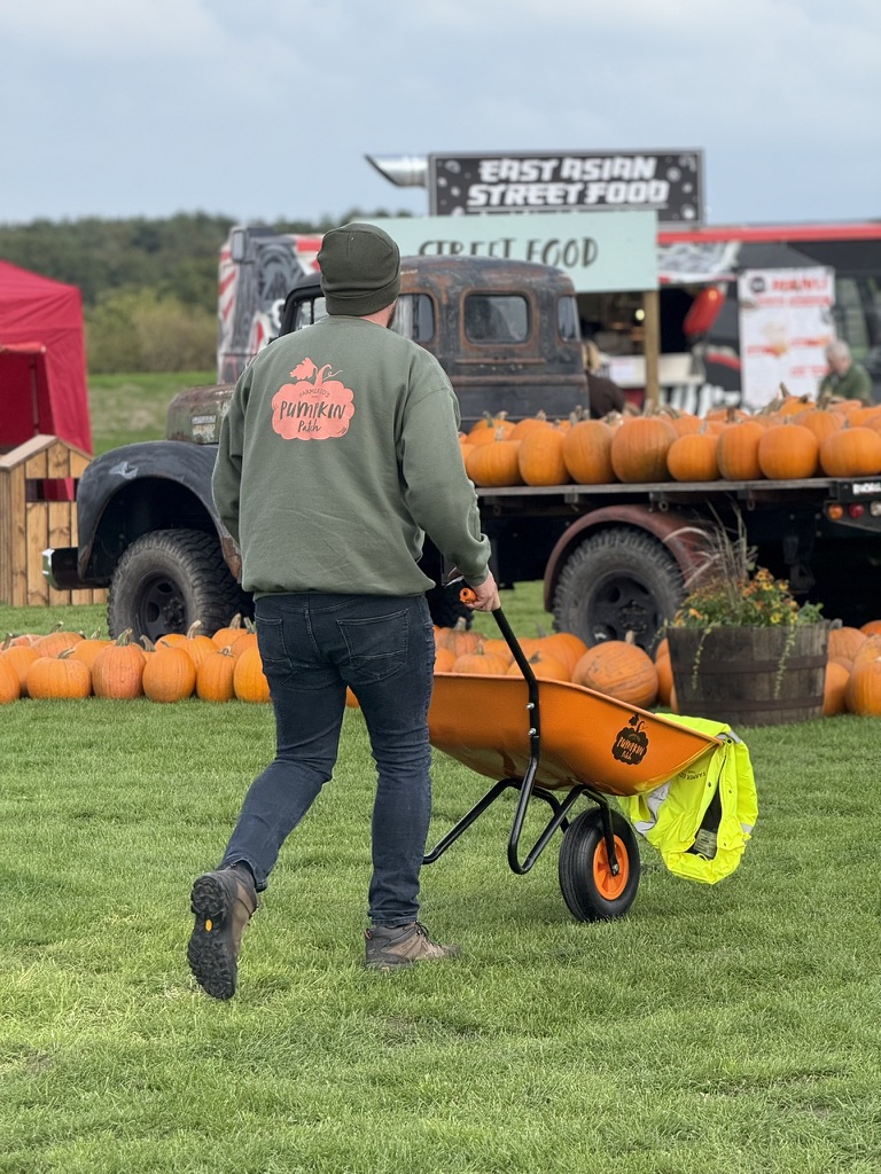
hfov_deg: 12.3
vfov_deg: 16.4
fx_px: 4072
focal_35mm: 120
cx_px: 440
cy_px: 587
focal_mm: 15.66
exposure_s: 1/461
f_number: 2.8
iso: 50
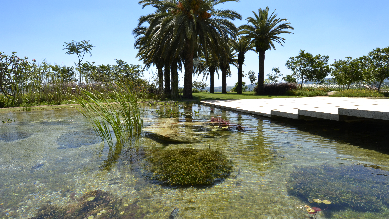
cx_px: 195
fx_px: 196
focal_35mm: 19
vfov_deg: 58.3
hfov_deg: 89.6
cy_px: 106
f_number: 13
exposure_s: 1/320
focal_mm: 12
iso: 400
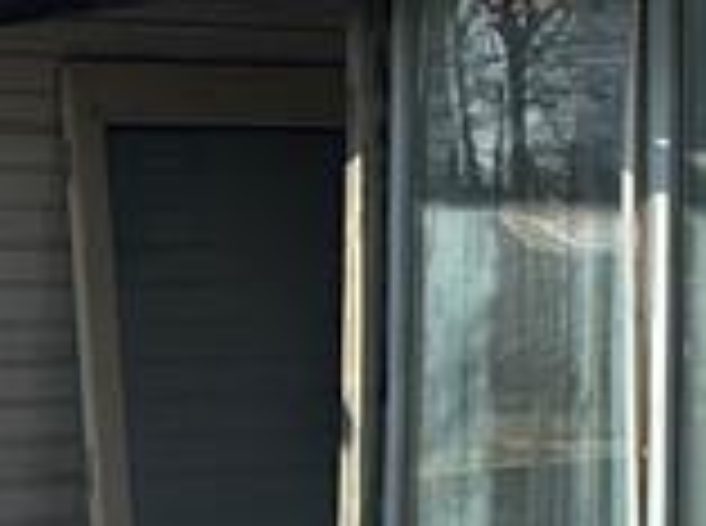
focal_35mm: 157
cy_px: -76
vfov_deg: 9.3
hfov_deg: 12.1
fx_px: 3195
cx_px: 1007
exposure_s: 1/2070
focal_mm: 6.86
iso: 80
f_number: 1.78
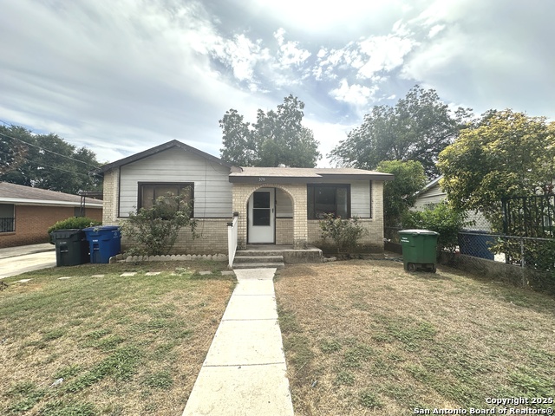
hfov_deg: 102.1
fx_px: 224
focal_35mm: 14
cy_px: 208
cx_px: 278
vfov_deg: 85.7
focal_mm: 2.22
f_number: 2.2
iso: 40
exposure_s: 1/2020
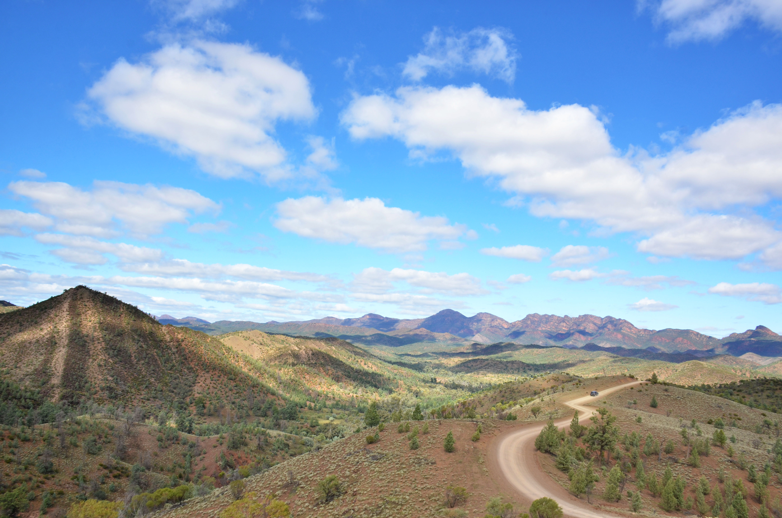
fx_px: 585
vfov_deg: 47.7
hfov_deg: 67.5
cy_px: 259
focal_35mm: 27
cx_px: 391
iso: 200
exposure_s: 1/160
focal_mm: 18
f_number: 9
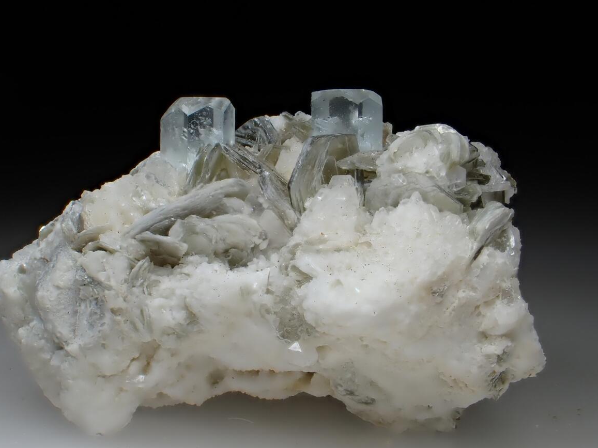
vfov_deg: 21.9
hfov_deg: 29.0
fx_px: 1158
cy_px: 232
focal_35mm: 67
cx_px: 279
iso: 100
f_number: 5
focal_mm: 11.09
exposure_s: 1/320
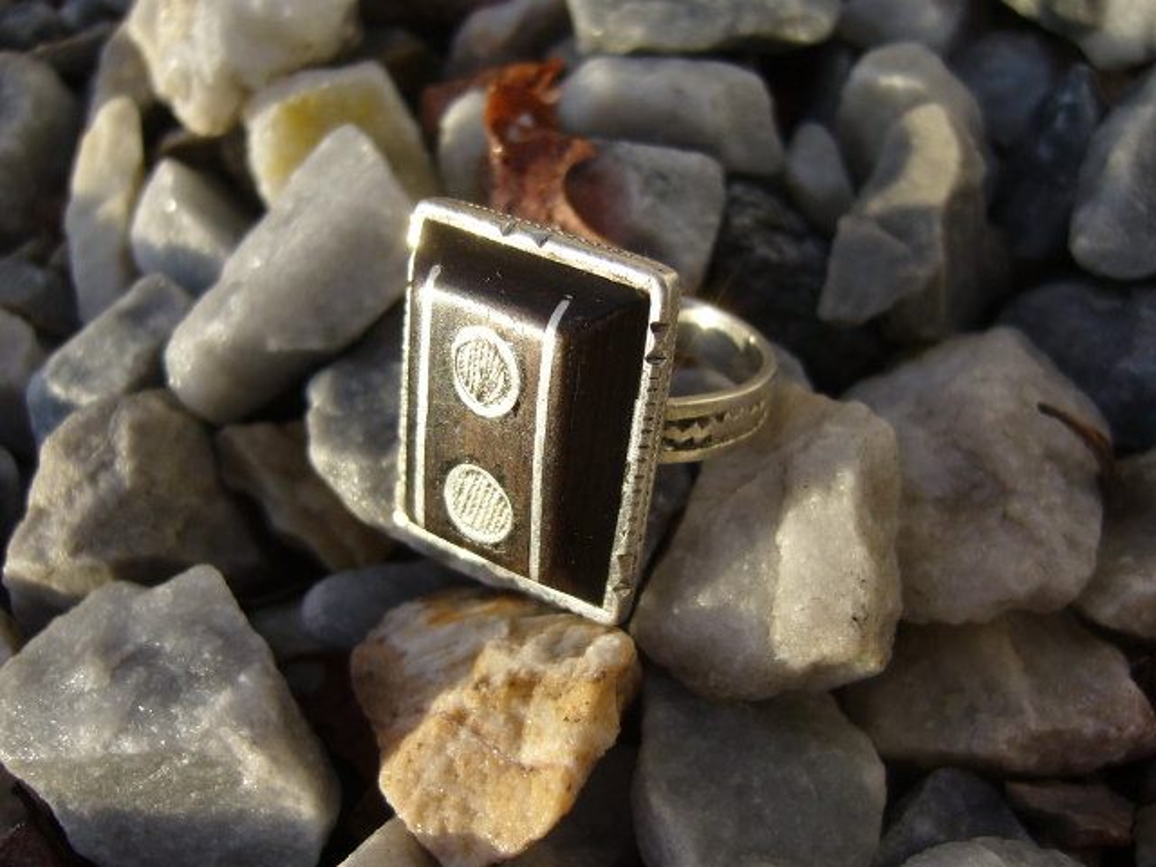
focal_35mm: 35
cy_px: 434
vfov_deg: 40.7
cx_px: 578
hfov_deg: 52.6
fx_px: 1169
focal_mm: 5.8
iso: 80
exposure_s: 1/500
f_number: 2.8
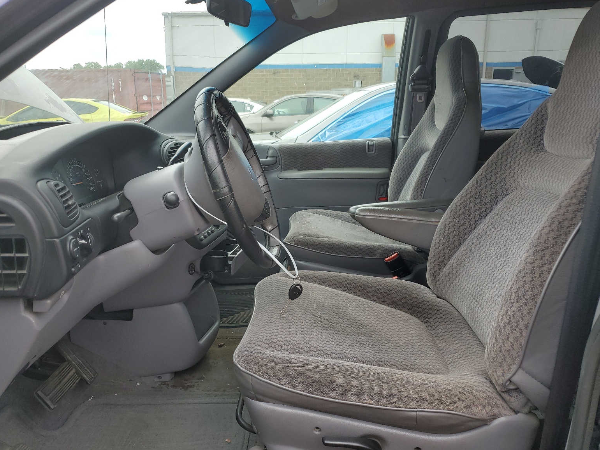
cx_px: 294
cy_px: 223
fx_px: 468
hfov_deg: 65.3
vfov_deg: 51.4
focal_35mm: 27
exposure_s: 1/714
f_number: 1.5
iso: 50
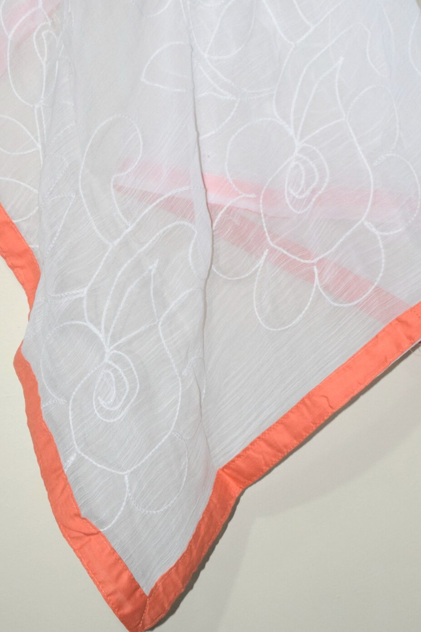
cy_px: 208
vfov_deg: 19.4
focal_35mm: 105
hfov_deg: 13.0
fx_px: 1841
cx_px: 206
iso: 800
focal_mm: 38
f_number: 5
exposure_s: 1/100
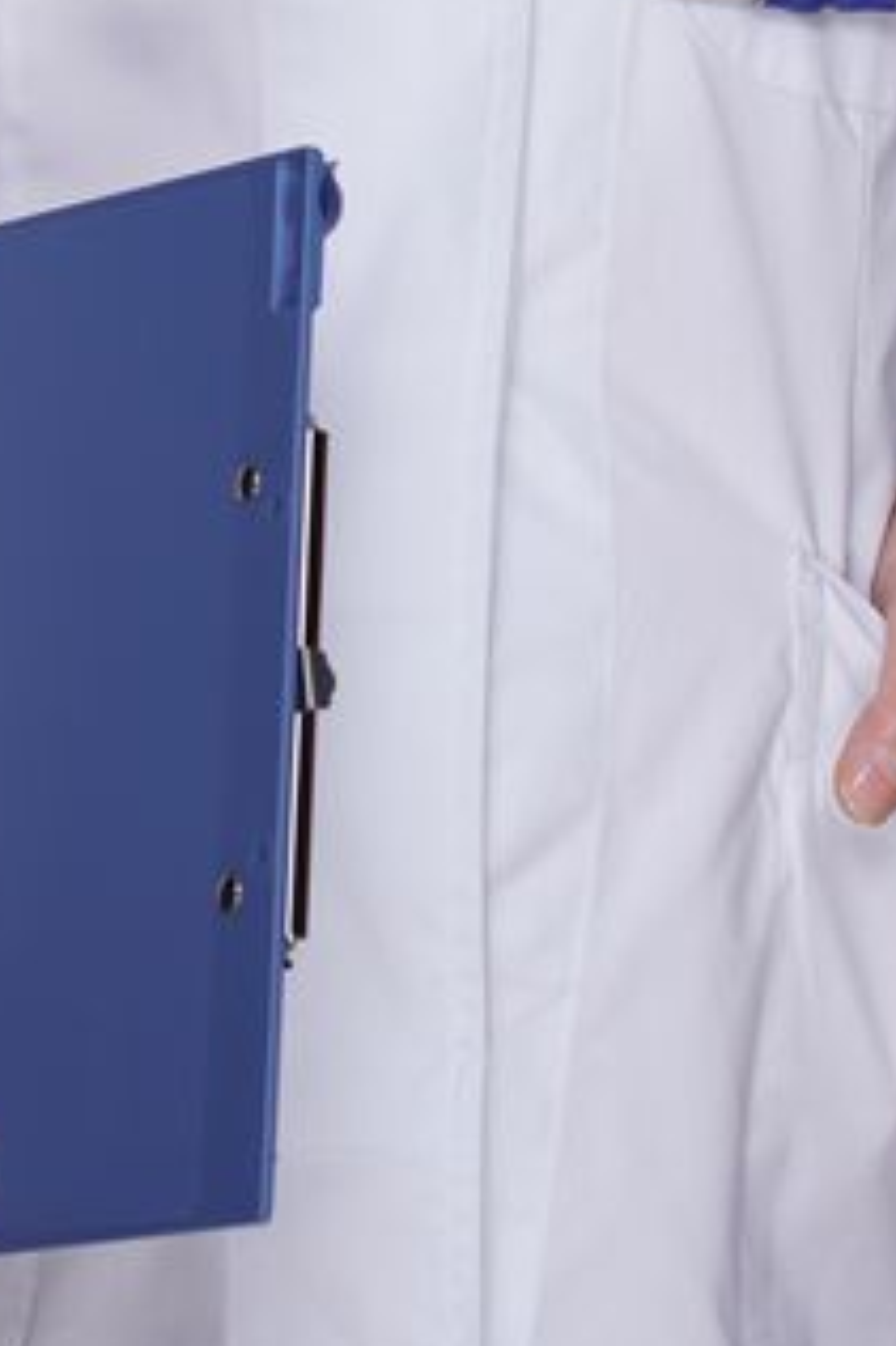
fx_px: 12034
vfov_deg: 6.4
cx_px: 412
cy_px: -23
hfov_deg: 4.3
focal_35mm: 322
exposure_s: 1/160
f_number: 5.6
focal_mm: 85
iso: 100
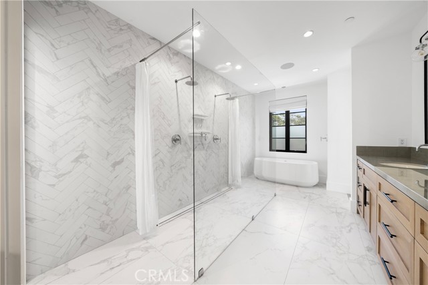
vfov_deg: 90.0
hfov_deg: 112.6
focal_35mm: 12
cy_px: 142
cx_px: 214
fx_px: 143
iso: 640
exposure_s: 1/5
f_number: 9
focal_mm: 12
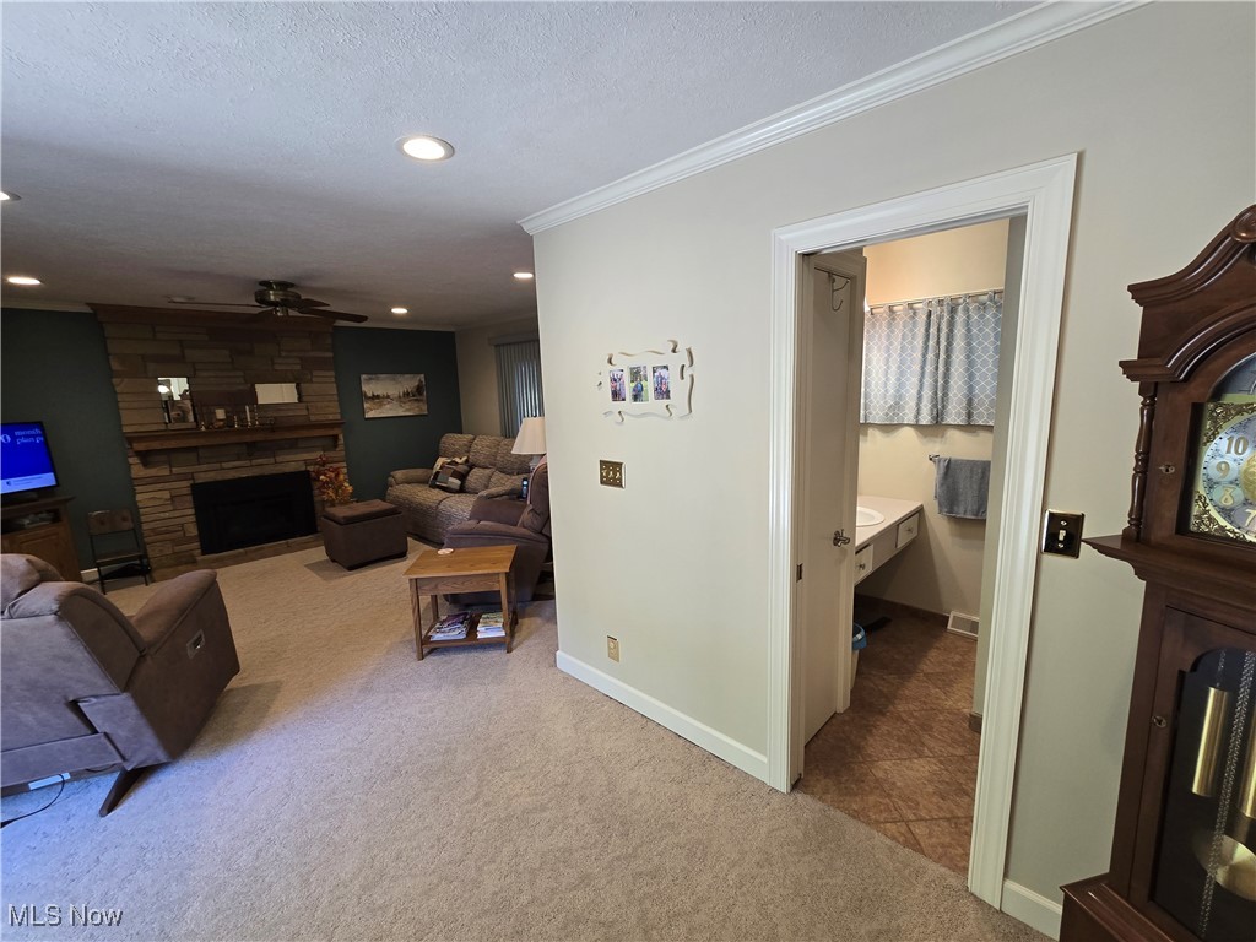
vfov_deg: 89.9
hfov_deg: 106.2
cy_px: 471
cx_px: 628
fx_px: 472
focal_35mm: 13
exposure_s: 1/60
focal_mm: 2.2
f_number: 2.2
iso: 160
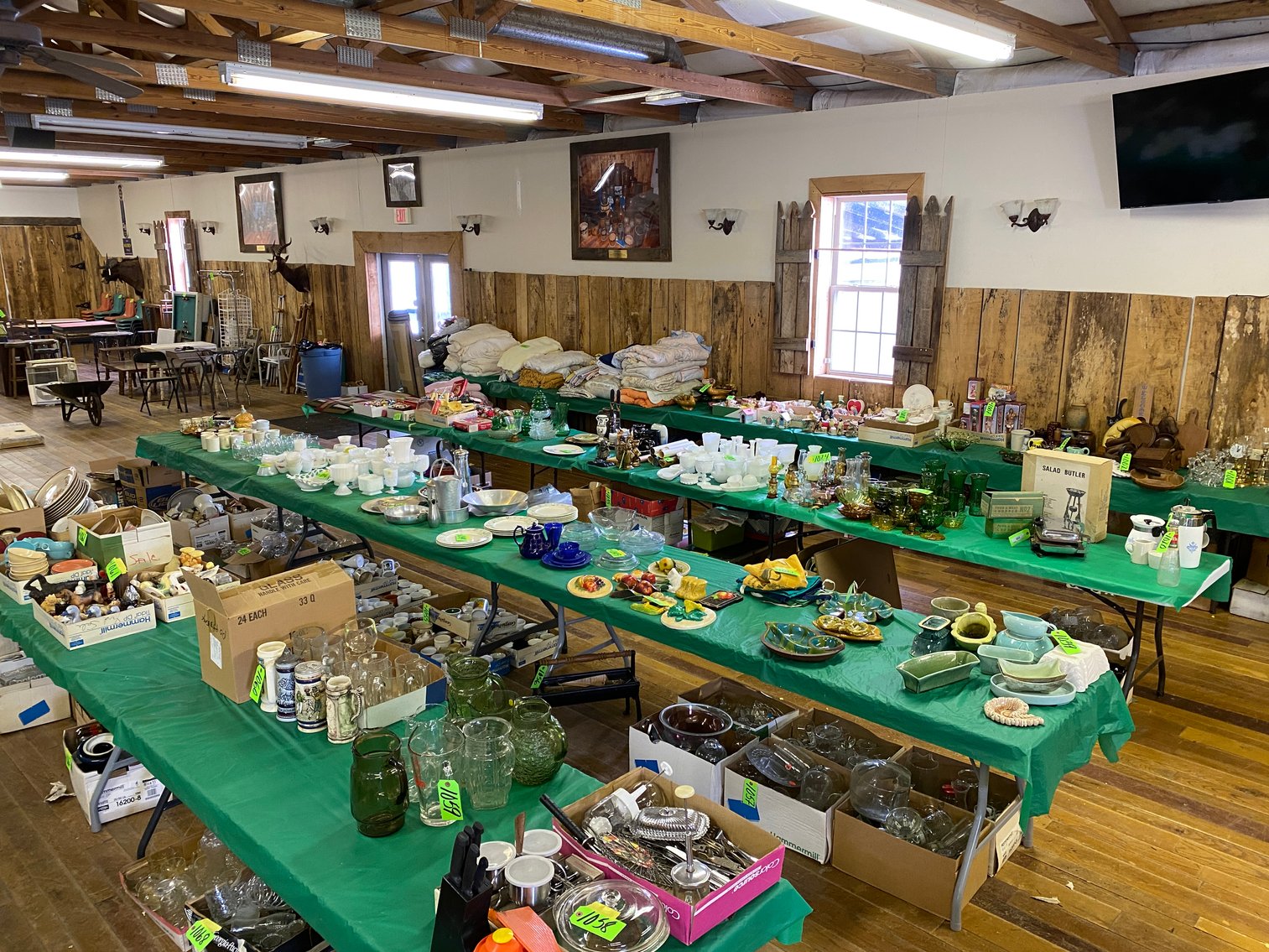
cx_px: 634
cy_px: 476
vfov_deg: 53.1
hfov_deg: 67.3
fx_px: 953
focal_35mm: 26
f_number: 1.8
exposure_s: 1/60
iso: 200
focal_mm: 4.25
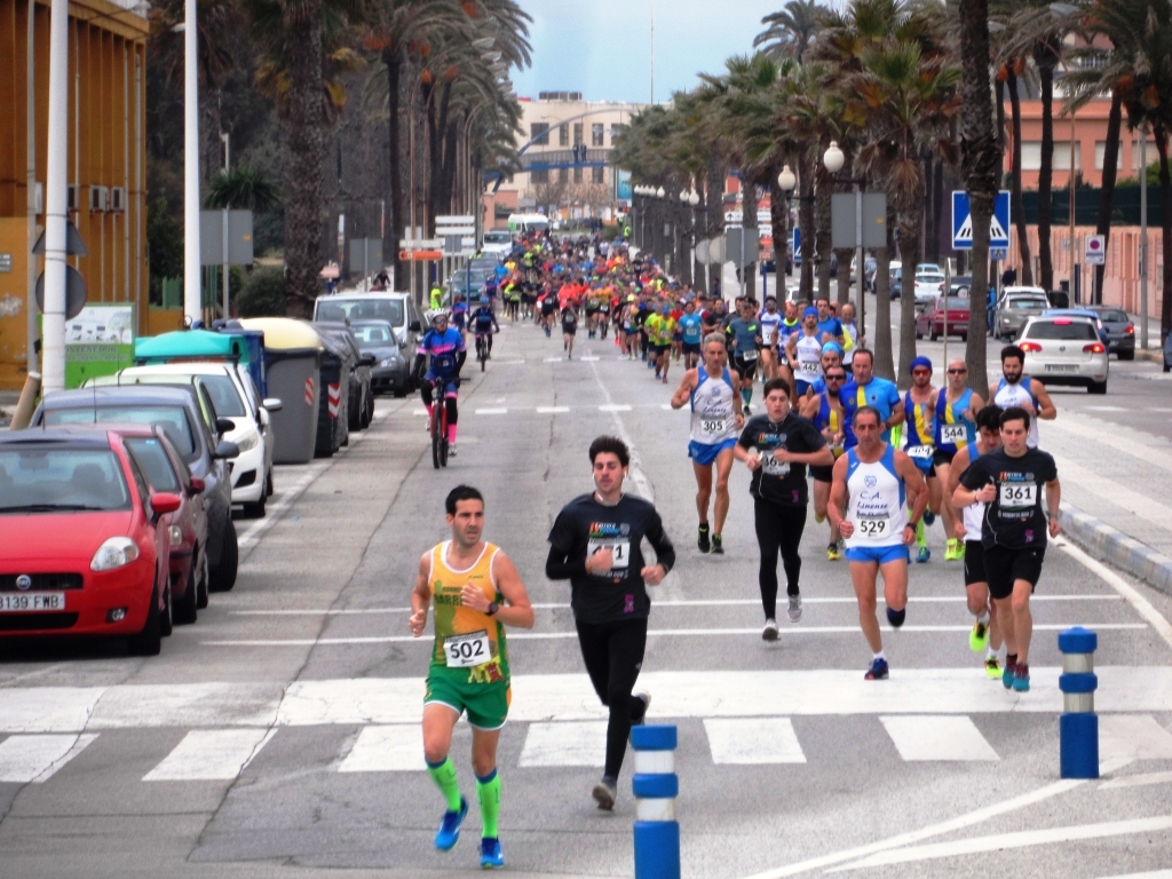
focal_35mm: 306
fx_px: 10360
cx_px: 586
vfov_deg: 4.9
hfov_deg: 6.5
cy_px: 440
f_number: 5.2
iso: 80
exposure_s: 1/180
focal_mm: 49.7
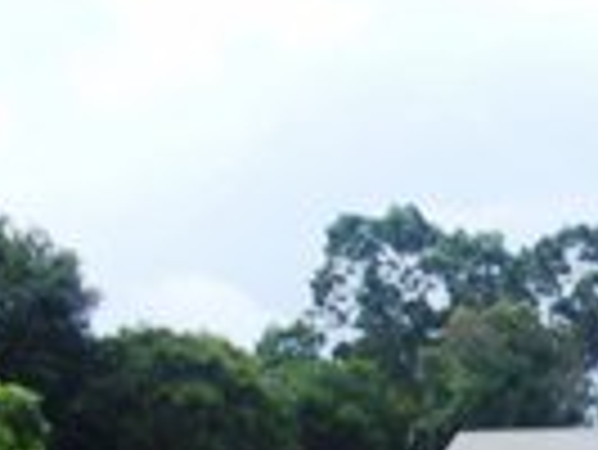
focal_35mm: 164
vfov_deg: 8.9
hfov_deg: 11.6
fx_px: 2836
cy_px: 554
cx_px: 872
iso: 80
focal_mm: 5.7
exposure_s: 1/214
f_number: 5.5
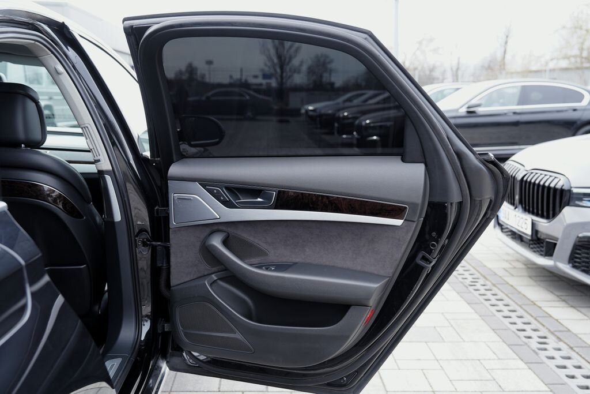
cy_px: 197
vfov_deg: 37.9
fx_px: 574
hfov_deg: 54.4
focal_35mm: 35
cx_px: 295
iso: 100
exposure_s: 1/80
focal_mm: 35
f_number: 4
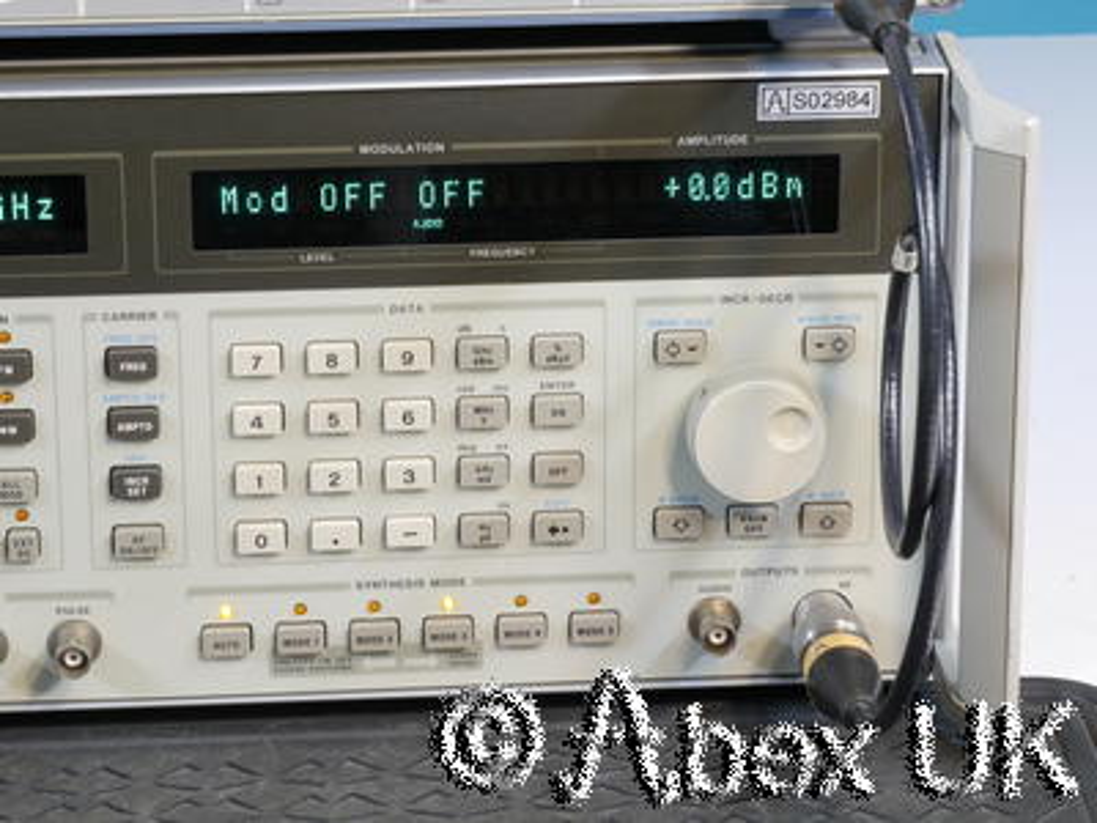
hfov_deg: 12.8
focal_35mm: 154
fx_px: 4880
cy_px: 412
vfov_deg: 9.6
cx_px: 548
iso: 400
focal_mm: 77
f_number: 16
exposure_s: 1.3
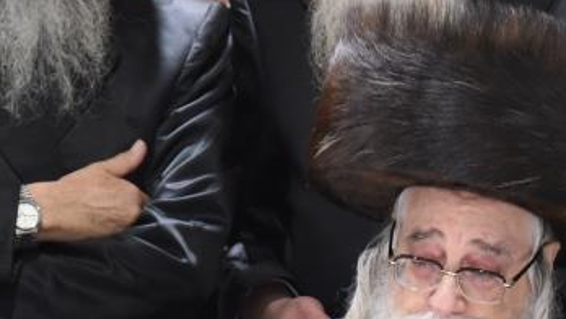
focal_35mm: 1417
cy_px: 331
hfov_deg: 1.5
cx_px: 467
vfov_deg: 0.9
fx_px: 21273
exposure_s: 1/100
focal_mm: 460
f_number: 8
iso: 4000
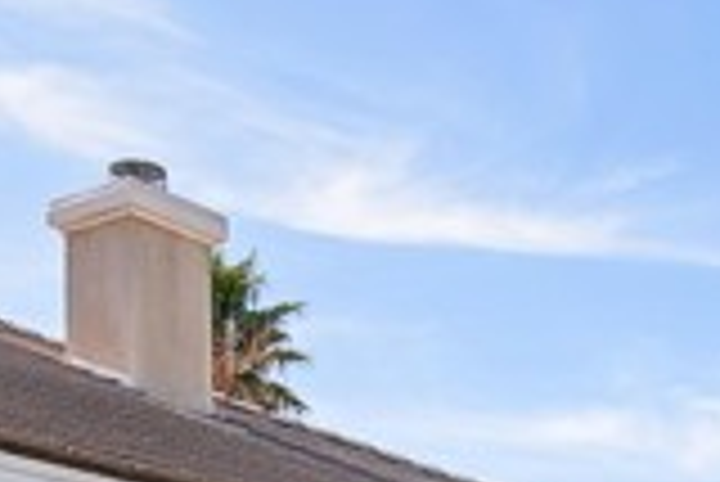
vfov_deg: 16.0
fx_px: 1521
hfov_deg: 25.1
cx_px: 747
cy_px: 795
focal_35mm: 76
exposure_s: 1/640
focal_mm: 13
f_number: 11
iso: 200
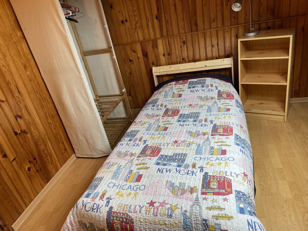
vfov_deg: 53.1
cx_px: 154
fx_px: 231
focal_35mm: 26
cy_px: 116
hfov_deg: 67.3
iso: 100
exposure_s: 1/100
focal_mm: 4.2
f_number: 1.6
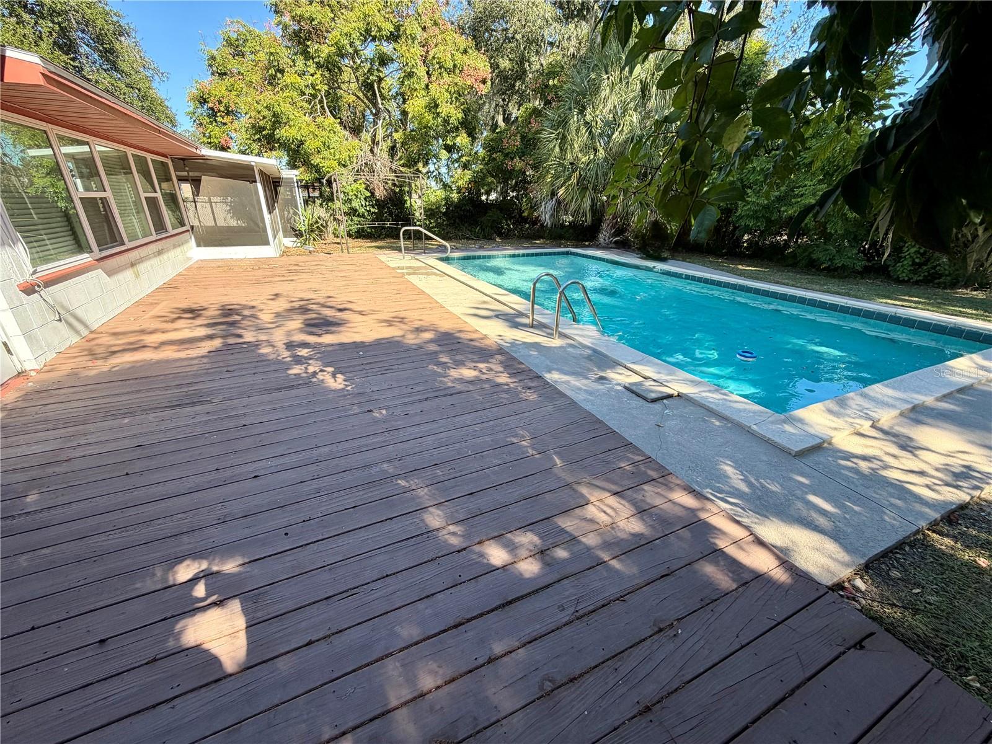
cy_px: 372
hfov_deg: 102.1
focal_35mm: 14
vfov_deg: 85.7
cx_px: 496
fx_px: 401
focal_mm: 2.22
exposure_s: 1/238
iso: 40
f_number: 2.2
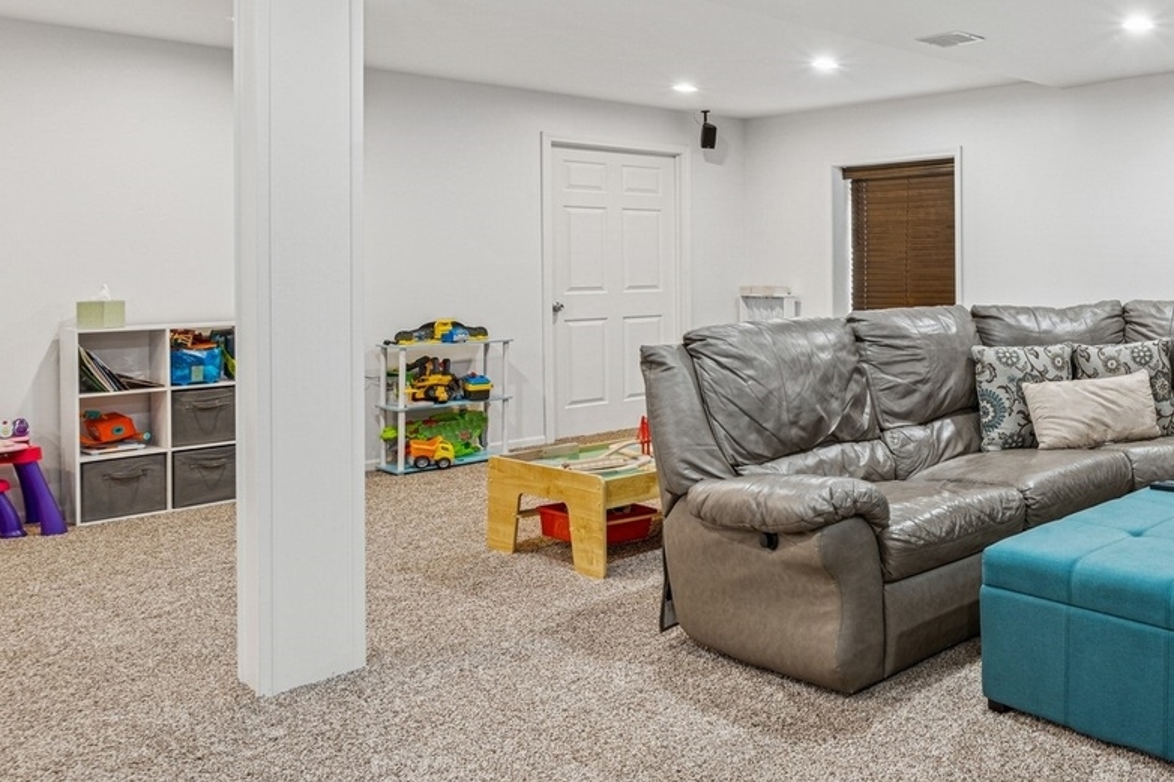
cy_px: 260
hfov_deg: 51.4
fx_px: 945
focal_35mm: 29
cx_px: 1168
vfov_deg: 44.3
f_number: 9
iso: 200
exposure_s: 1/3
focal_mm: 14
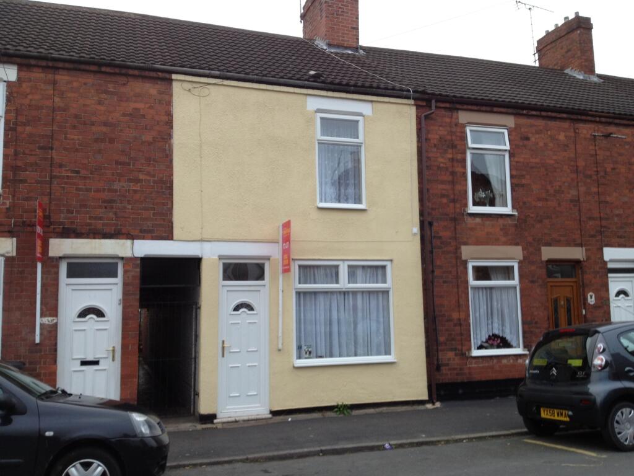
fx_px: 641
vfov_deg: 40.7
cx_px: 317
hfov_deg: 52.6
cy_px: 238
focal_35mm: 35
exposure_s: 1/40
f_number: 2.4
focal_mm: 4.28
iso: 50
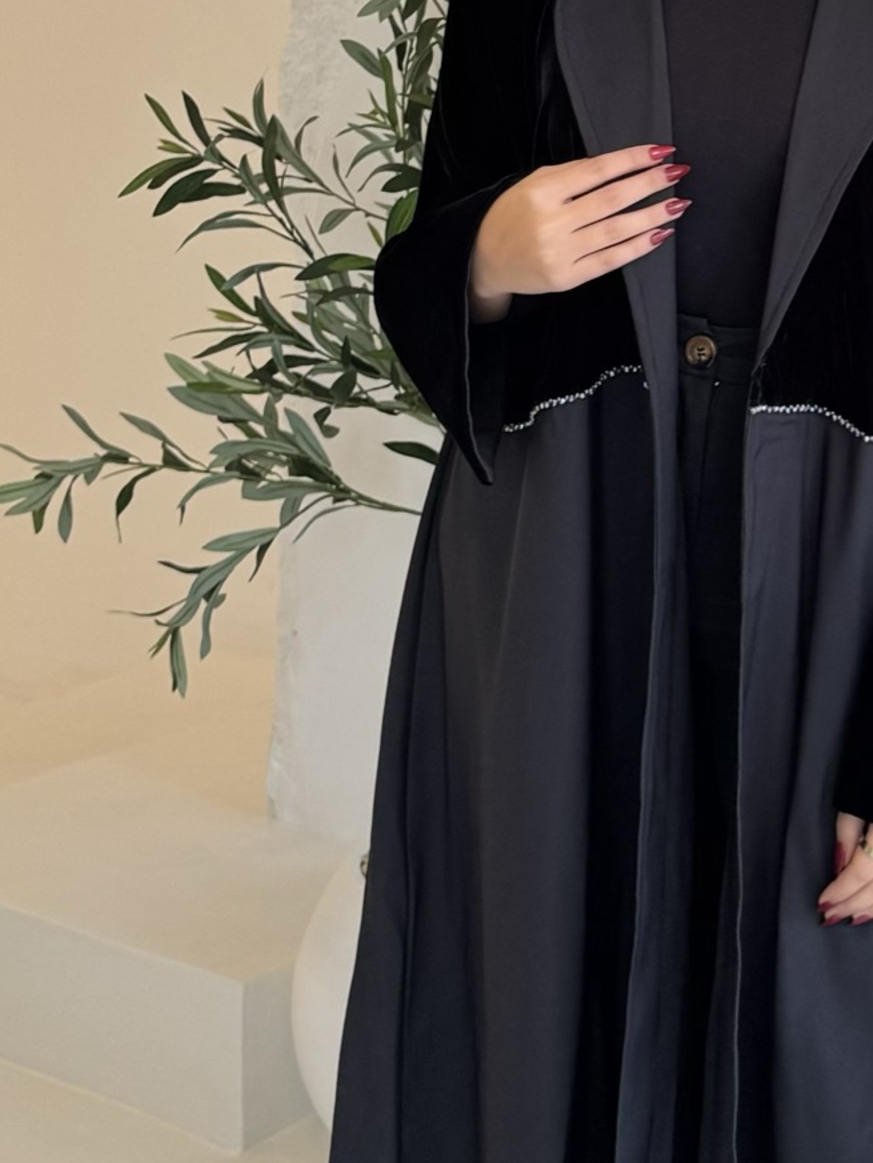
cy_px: 909
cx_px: 741
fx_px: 1479
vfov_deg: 41.3
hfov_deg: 31.7
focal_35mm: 44
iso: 50
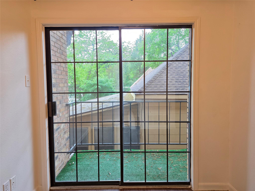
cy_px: 96
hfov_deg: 73.9
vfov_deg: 58.9
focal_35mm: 23
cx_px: 128
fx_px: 169
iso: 320
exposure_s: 1/120
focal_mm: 6.25
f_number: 1.7
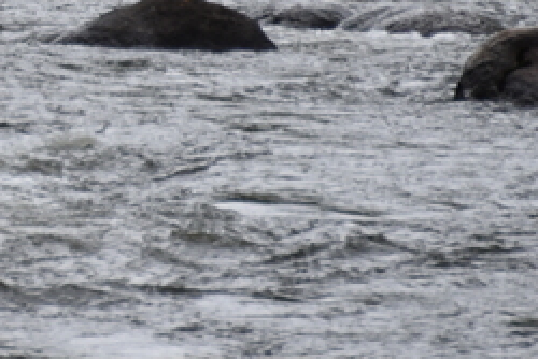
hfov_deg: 1.3
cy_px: -58
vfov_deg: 0.9
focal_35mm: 1536
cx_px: -194
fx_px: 22967
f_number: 6.3
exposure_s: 1/640
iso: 100
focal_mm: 300
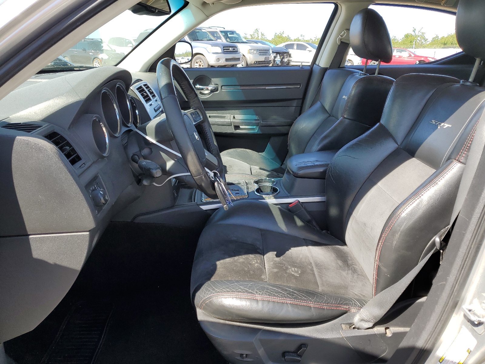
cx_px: 242
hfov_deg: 67.3
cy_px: 182
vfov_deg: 53.1
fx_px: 364
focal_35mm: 26
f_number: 1.5
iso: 50
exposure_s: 1/667
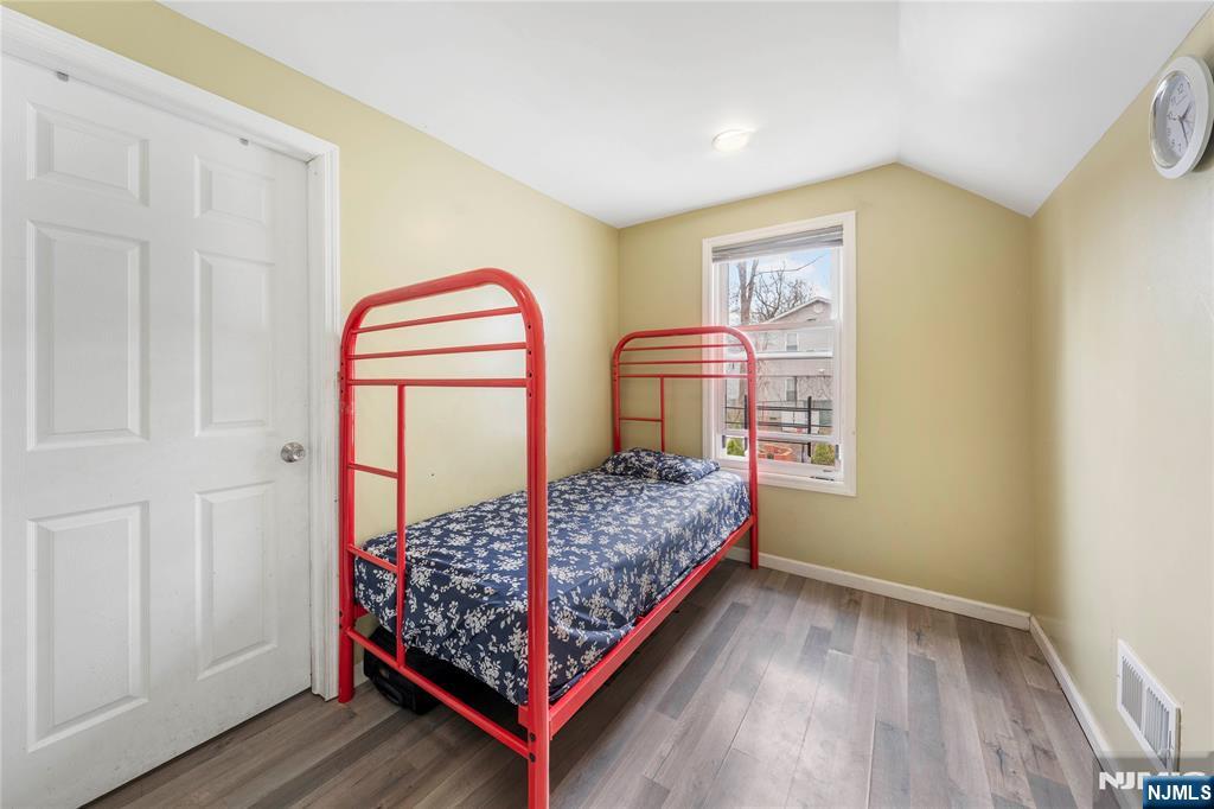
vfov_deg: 90.0
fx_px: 405
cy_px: 404
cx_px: 607
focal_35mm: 12
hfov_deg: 112.6
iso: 320
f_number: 7.1
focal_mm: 12
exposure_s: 1/80
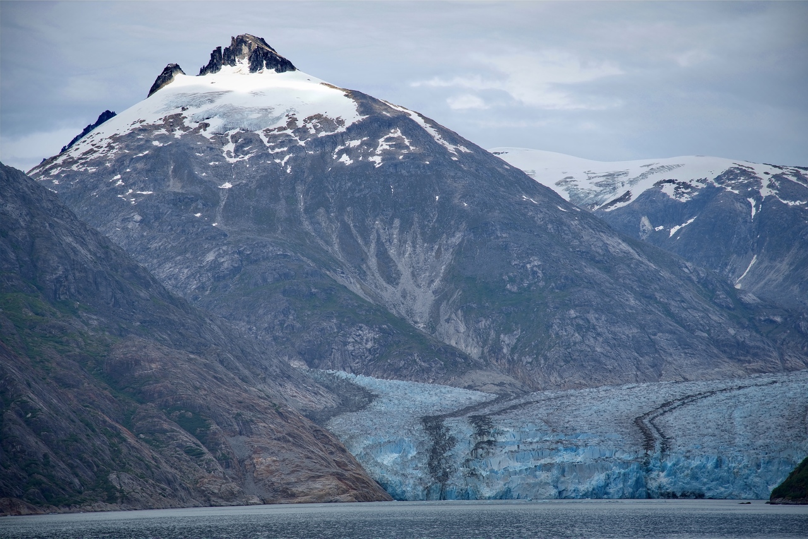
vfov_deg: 11.4
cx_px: 404
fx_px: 2694
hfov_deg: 17.1
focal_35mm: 120
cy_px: 270
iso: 100
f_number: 5.6
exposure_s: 1/250
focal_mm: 120
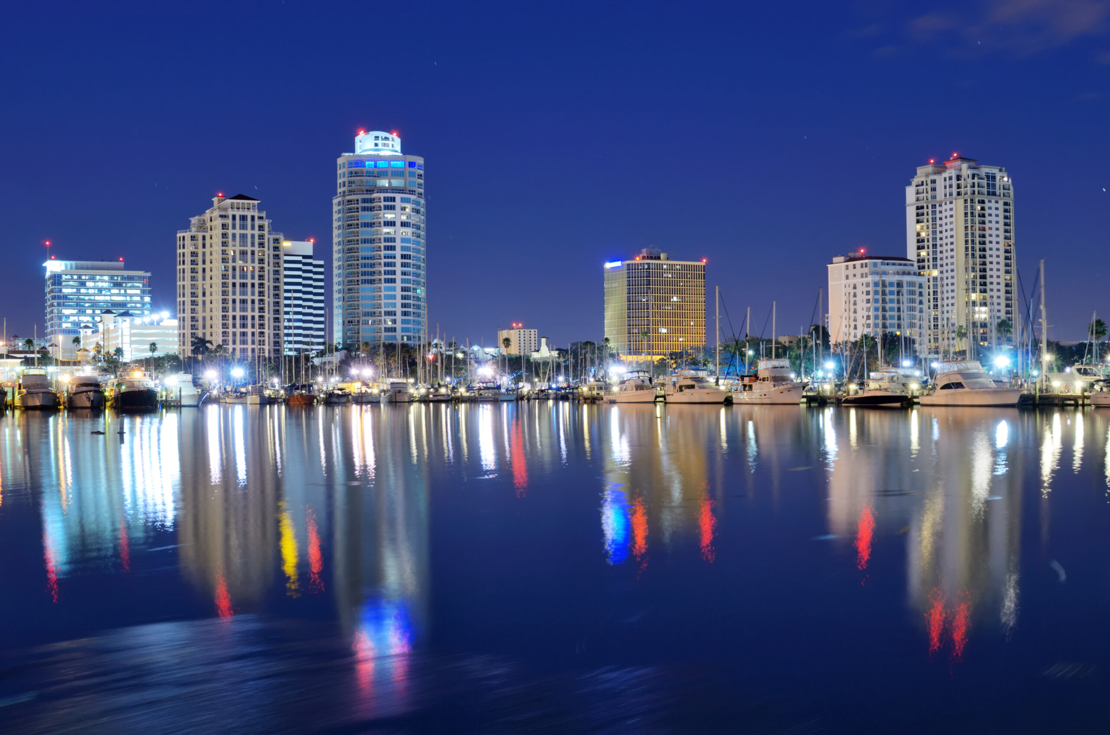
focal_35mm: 42
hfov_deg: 46.5
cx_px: 555
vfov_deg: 31.7
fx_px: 1292
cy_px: 368
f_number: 8
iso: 100
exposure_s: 30
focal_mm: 28
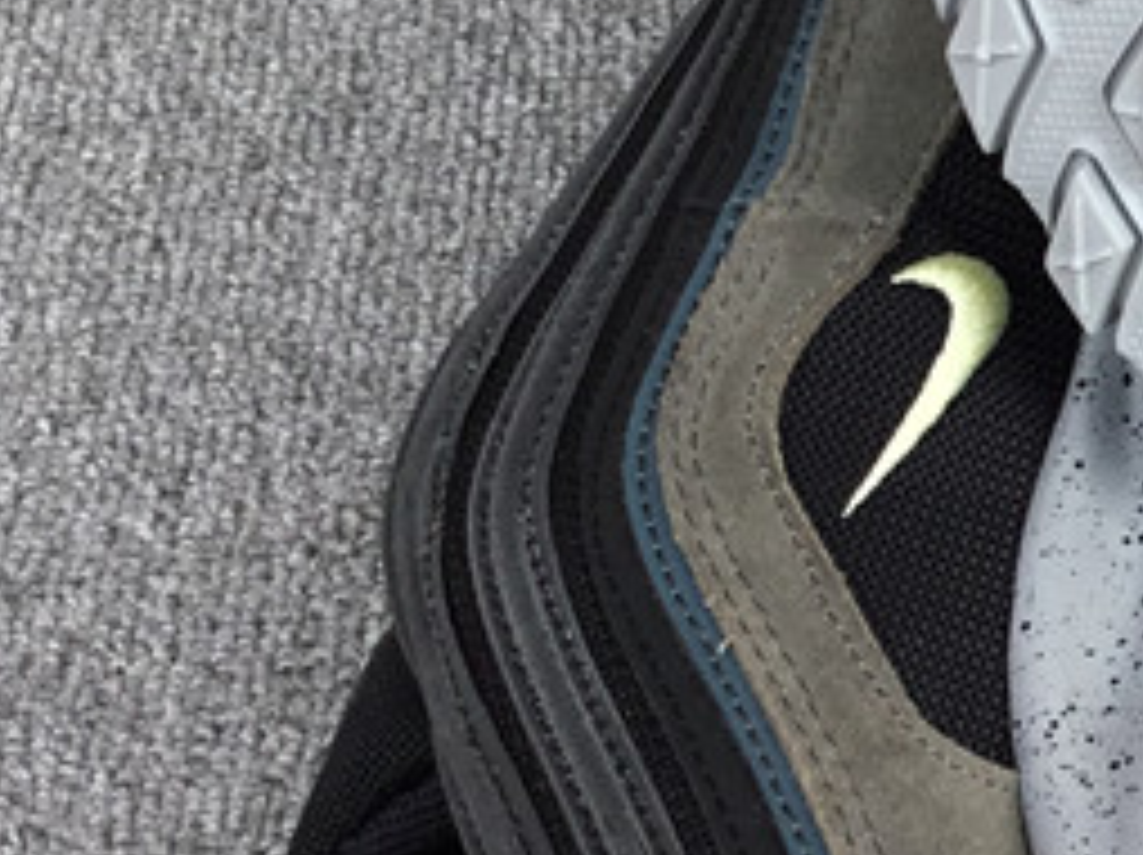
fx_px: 3629
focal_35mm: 110
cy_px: 403
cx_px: 1732
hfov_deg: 16.3
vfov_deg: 13.4
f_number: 2.4
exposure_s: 1/303
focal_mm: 3.3
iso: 25
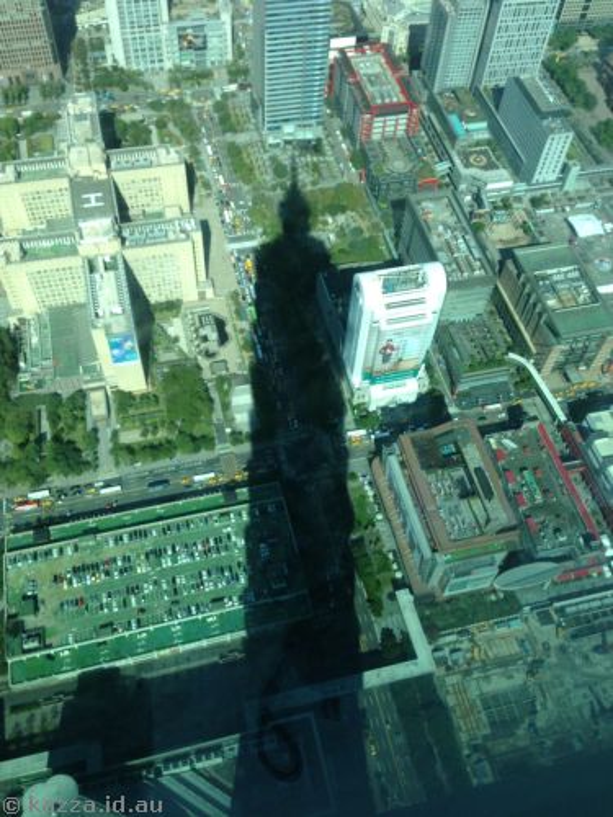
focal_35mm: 33
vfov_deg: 55.4
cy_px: 408
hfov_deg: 42.9
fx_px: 779
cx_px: 306
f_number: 2.4
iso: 50
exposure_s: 1/723
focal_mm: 4.13
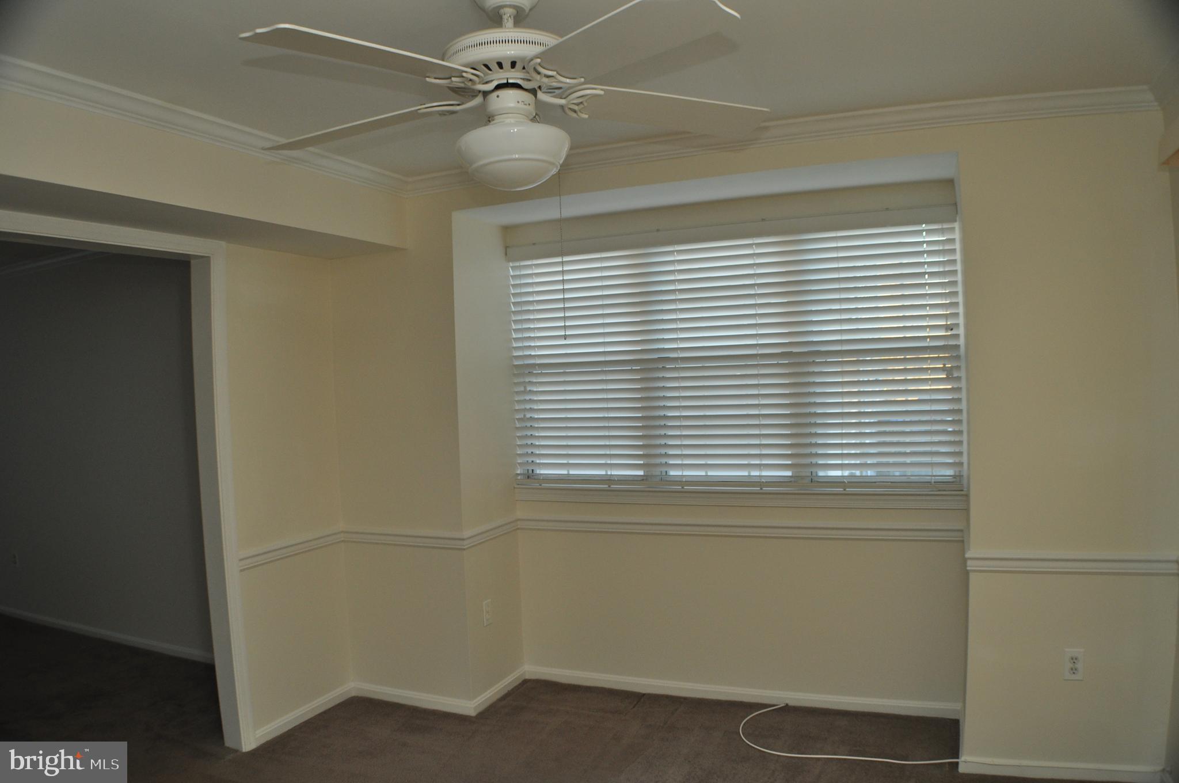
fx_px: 1079
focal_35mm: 33
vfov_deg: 39.9
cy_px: 392
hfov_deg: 57.3
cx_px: 590
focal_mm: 22
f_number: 5
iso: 400
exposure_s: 1/60
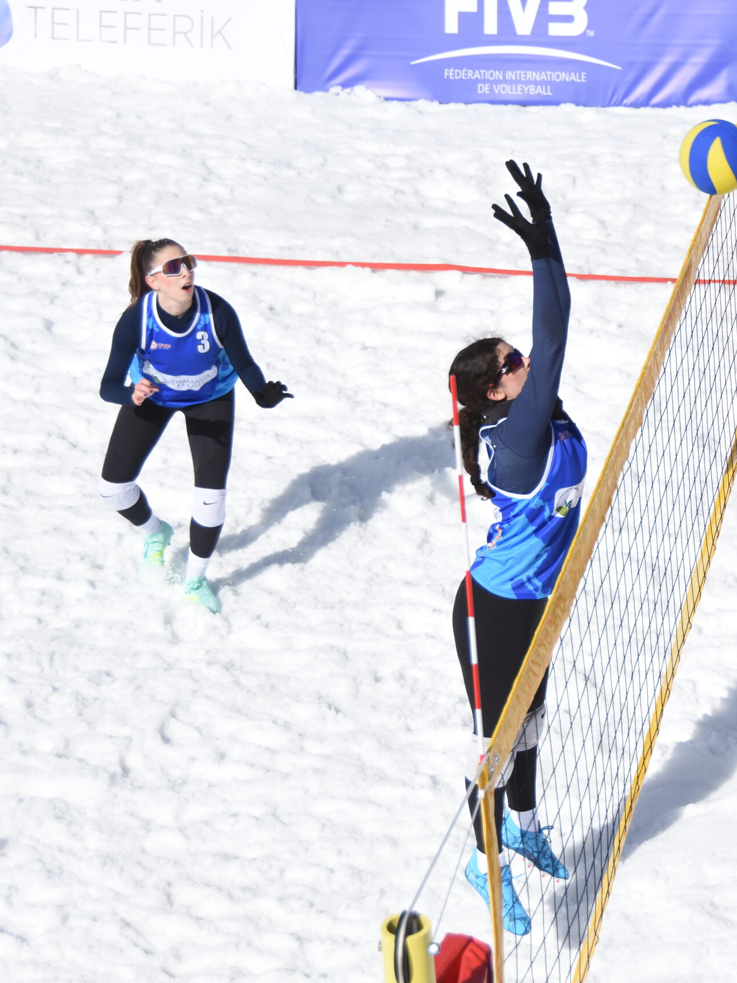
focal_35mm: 104
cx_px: 625
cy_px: 491
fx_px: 2952
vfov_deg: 18.9
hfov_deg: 14.1
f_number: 5
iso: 160
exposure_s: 1/1600
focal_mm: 48
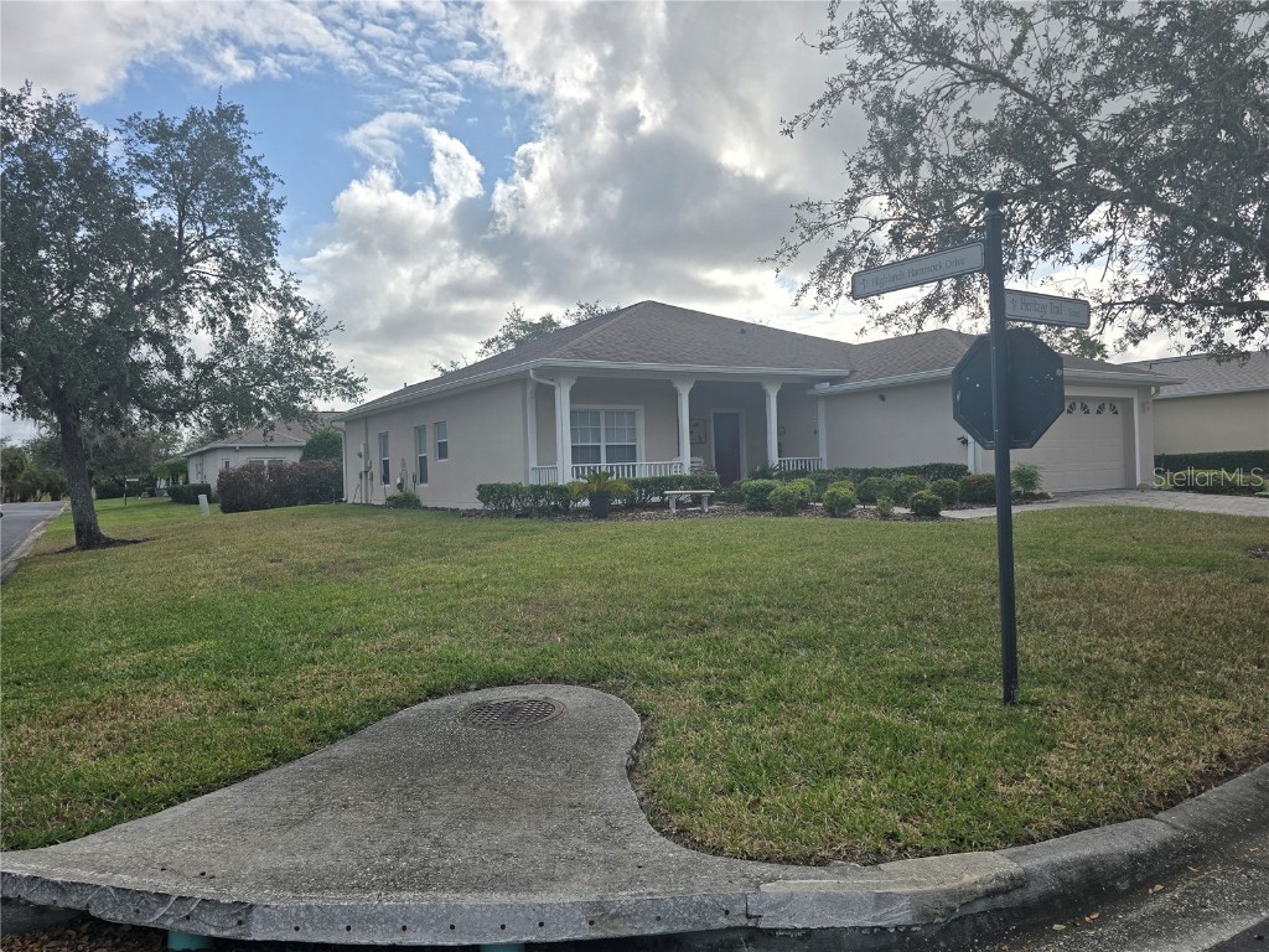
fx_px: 843
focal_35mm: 23
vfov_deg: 58.9
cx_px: 634
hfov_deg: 73.9
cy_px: 476
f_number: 1.7
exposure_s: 1/1002
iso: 12
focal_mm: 6.3
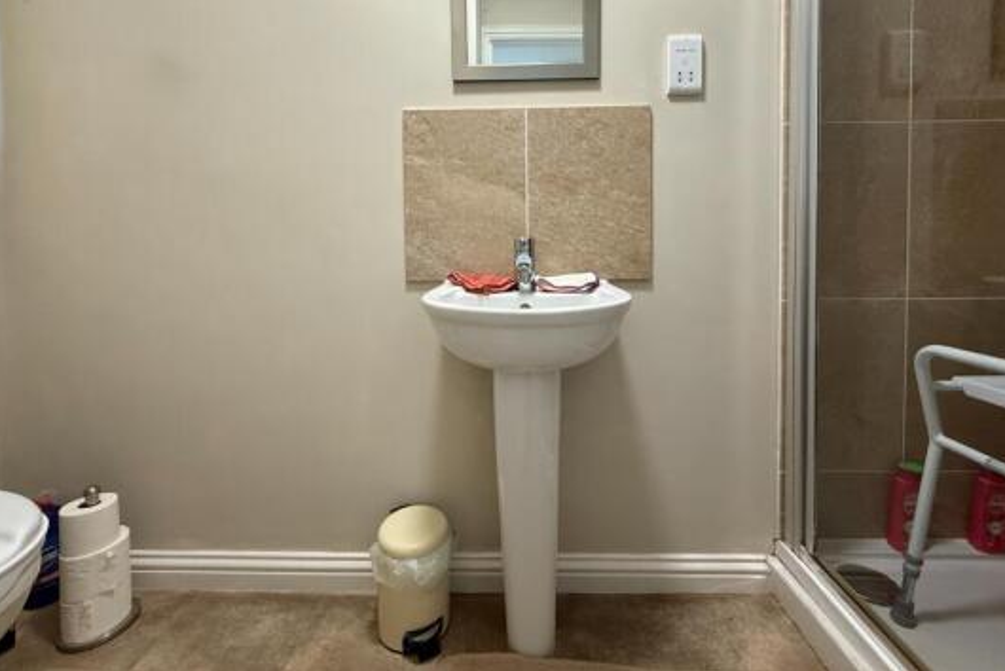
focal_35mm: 16
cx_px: 515
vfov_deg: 72.8
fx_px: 447
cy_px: 259
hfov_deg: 96.7
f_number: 2.2
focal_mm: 2.22
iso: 250
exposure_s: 1/50
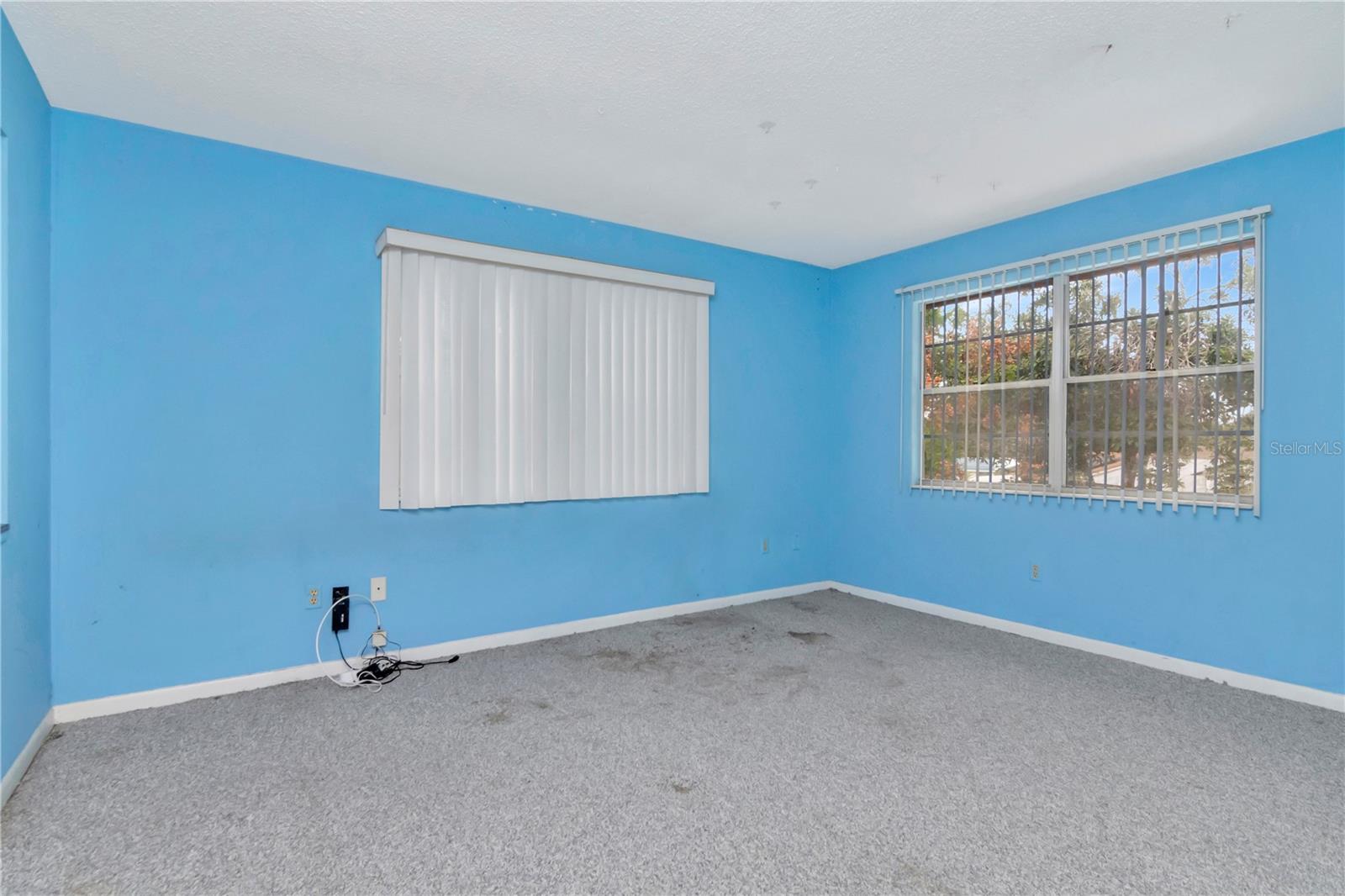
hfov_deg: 95.0
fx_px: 616
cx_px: 672
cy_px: 448
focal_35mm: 16
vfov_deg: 72.0
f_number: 10
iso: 1250
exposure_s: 1/200
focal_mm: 11
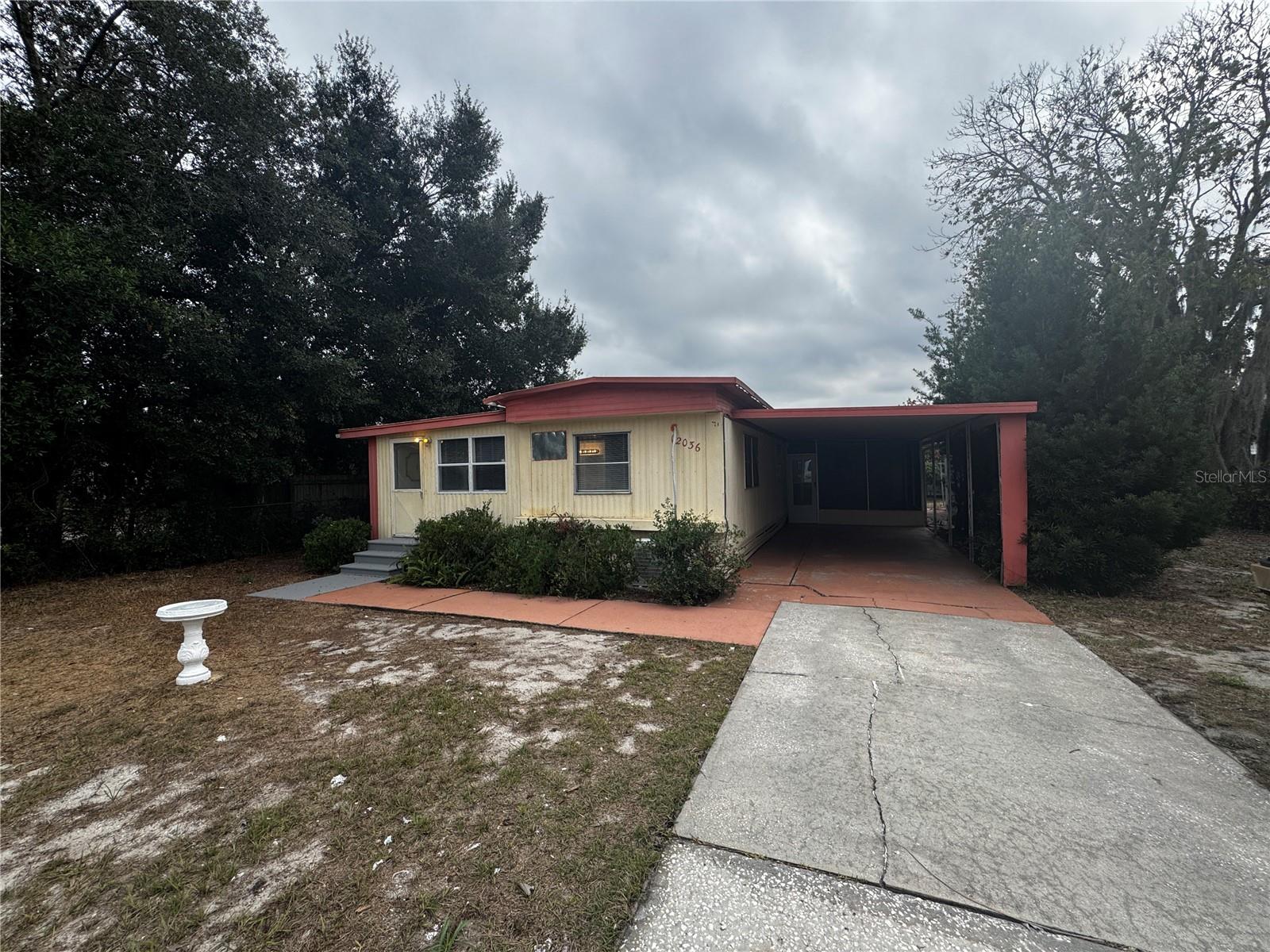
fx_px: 514
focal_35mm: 14
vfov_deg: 85.7
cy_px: 476
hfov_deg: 102.1
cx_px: 635
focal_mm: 2.22
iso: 50
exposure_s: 1/910
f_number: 2.2
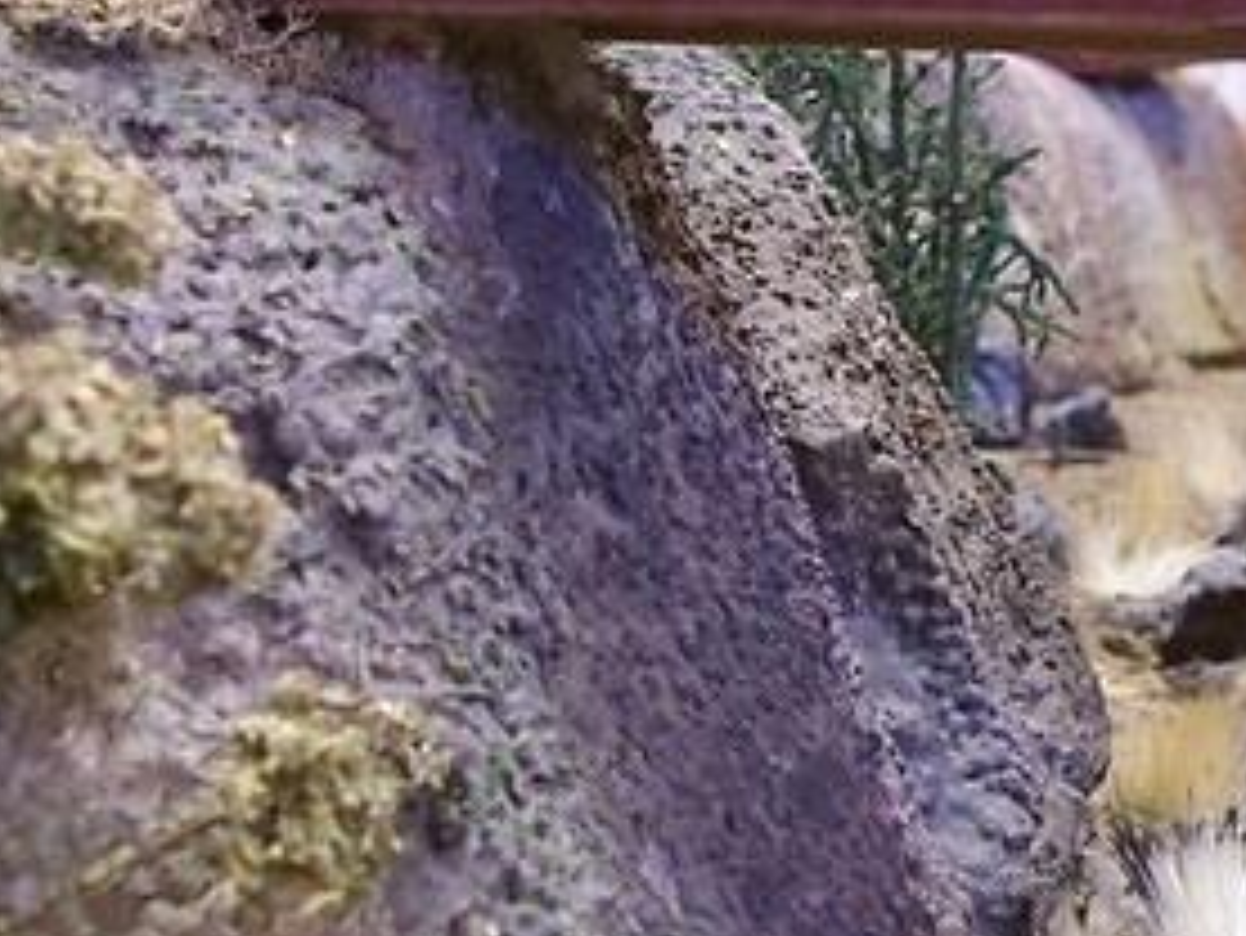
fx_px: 3637
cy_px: 446
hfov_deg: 18.9
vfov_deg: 14.7
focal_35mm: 101
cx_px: 1259
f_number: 2.8
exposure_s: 1/8
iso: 140
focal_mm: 6
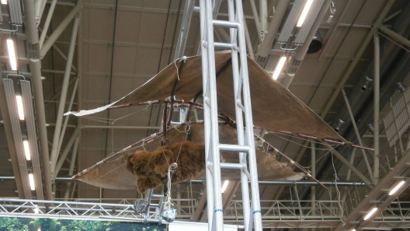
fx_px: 565
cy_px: 154
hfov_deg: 39.9
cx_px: 204
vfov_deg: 23.0
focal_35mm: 52
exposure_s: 1/40
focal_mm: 8.3
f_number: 3.4
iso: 160
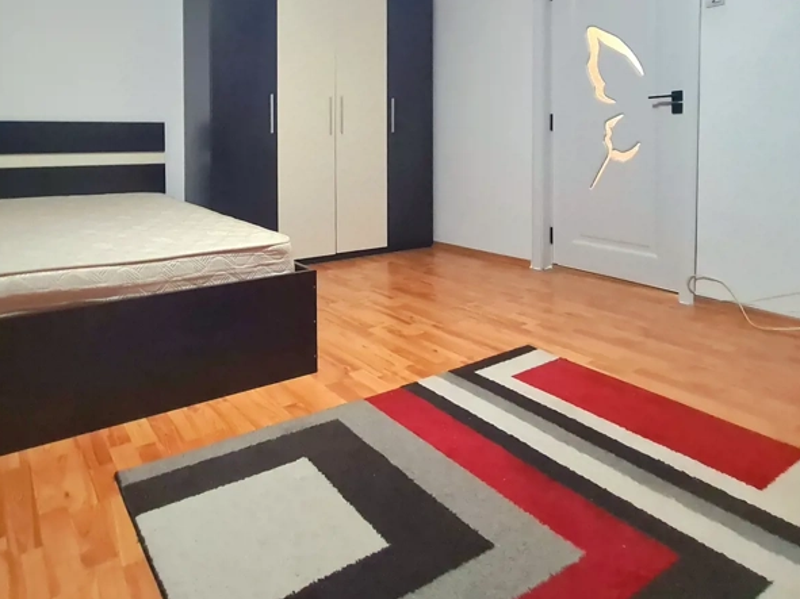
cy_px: 160
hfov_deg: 75.8
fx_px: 508
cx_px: 333
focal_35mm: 22
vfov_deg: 58.3
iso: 640
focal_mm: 2.2
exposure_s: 1/25
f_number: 2.2
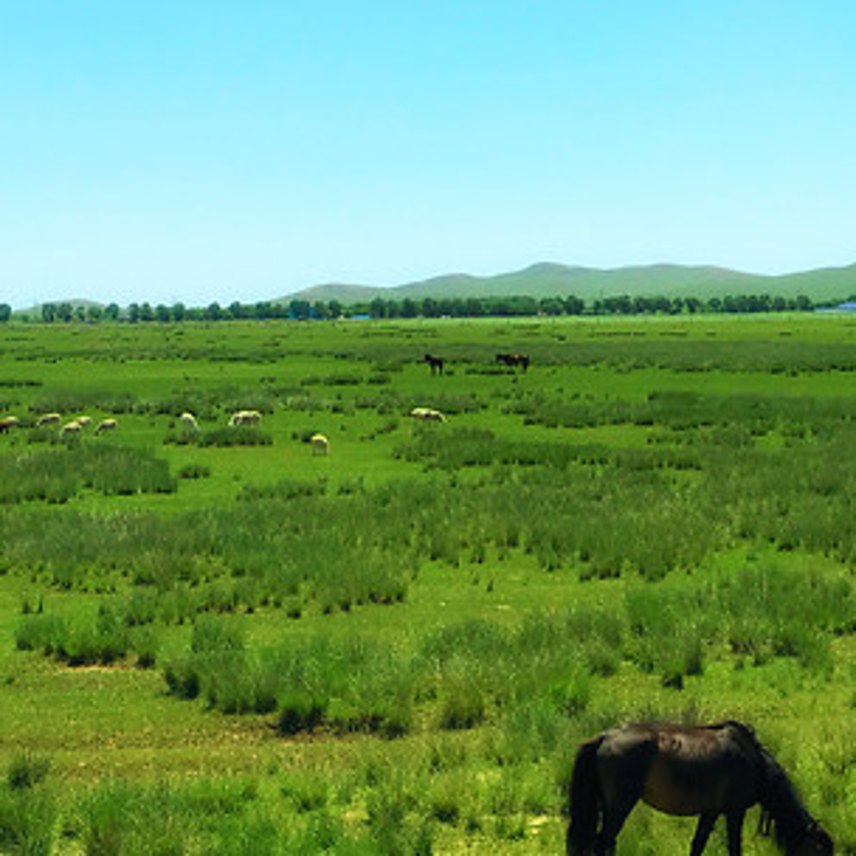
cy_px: 287
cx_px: 99
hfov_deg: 16.2
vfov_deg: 16.4
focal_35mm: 106
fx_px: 2966
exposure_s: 1/1168
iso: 20
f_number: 2.8
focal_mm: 6.6
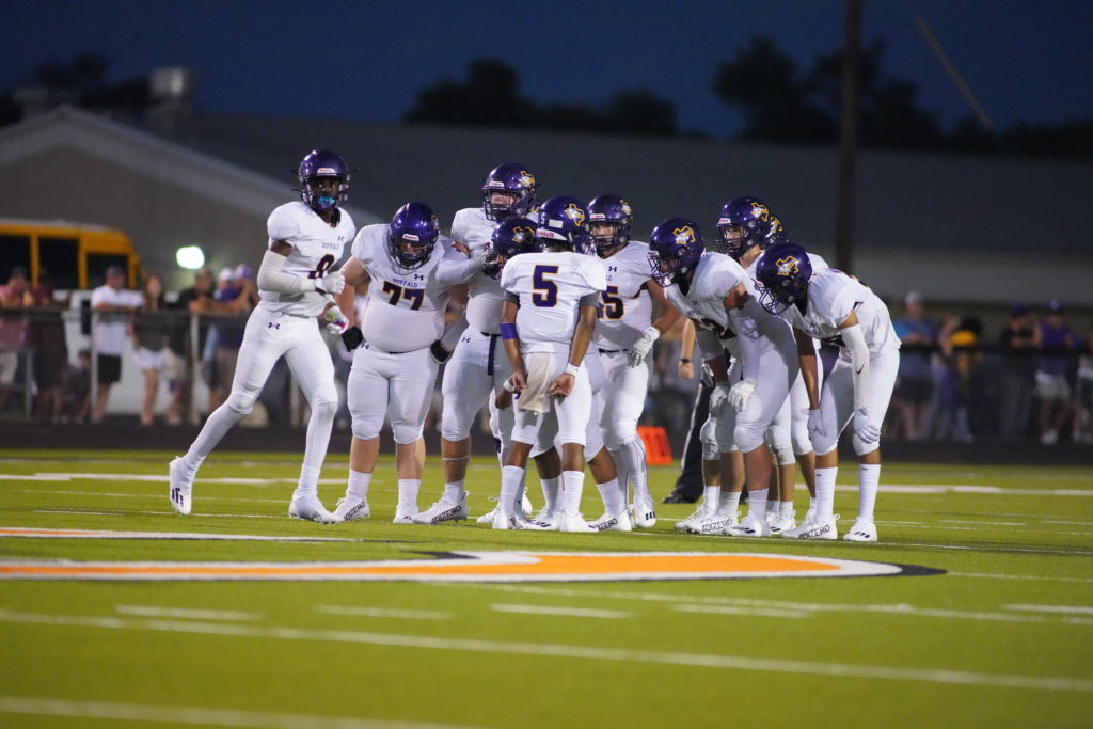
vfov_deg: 4.6
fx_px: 9109
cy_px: 364
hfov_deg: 6.9
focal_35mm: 300
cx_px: 546
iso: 12800
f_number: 2.8
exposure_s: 1/800
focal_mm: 300
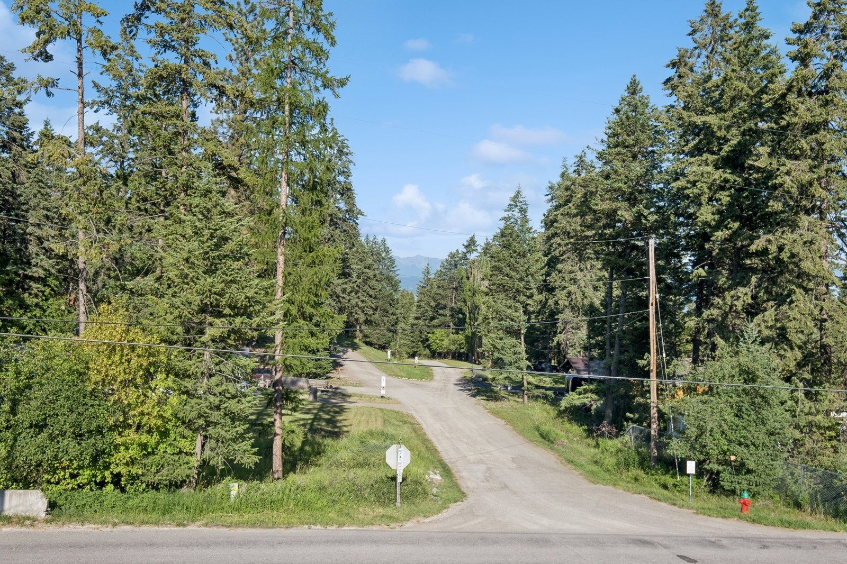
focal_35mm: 36
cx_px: 424
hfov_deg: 53.1
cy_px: 282
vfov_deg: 36.9
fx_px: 847
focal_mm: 24
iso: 200
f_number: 9
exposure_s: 1/250
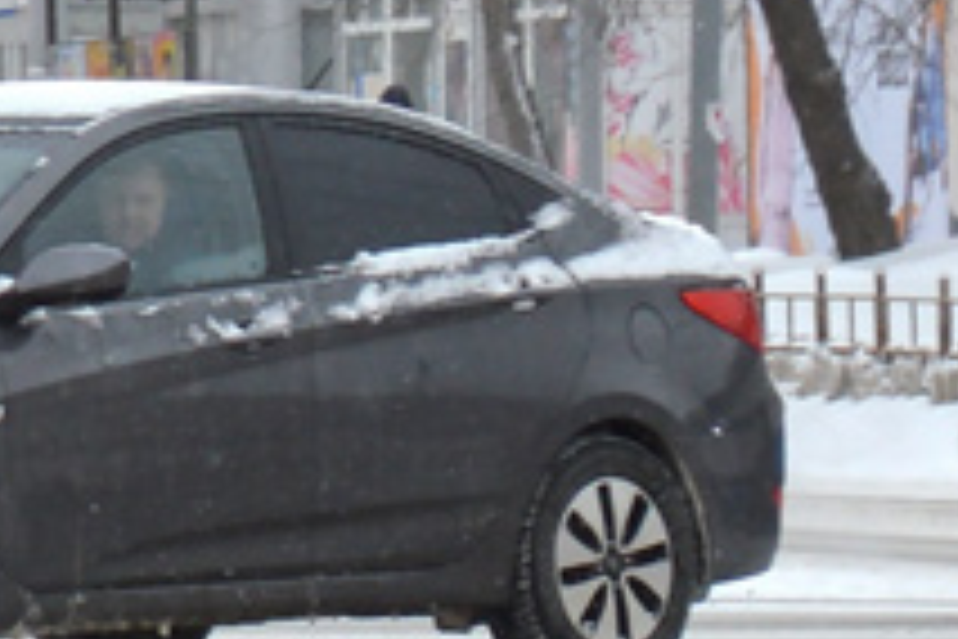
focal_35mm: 847
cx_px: -1938
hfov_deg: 2.4
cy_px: -338
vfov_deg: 1.6
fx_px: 22538
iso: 100
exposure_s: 1/400
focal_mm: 80
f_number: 6.3
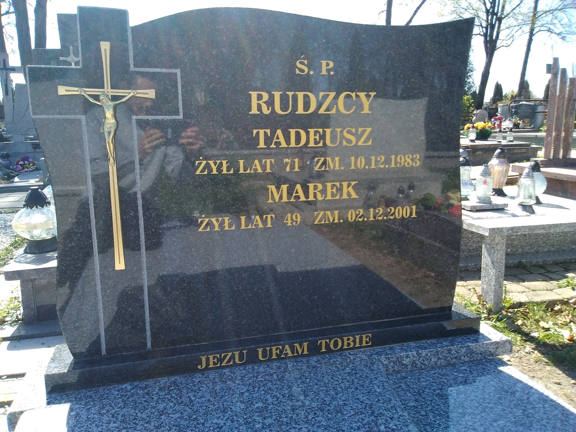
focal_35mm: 28
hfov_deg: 63.4
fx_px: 466
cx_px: 288
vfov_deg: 49.7
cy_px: 216
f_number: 2.4
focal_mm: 2.39
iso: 100
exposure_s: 1/274
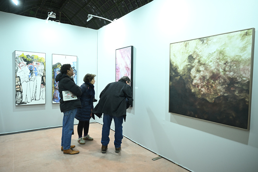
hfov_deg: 73.7
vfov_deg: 53.2
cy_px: 86
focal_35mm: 24
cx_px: 129
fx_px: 172
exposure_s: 1/160
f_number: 2.8
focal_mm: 24
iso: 640
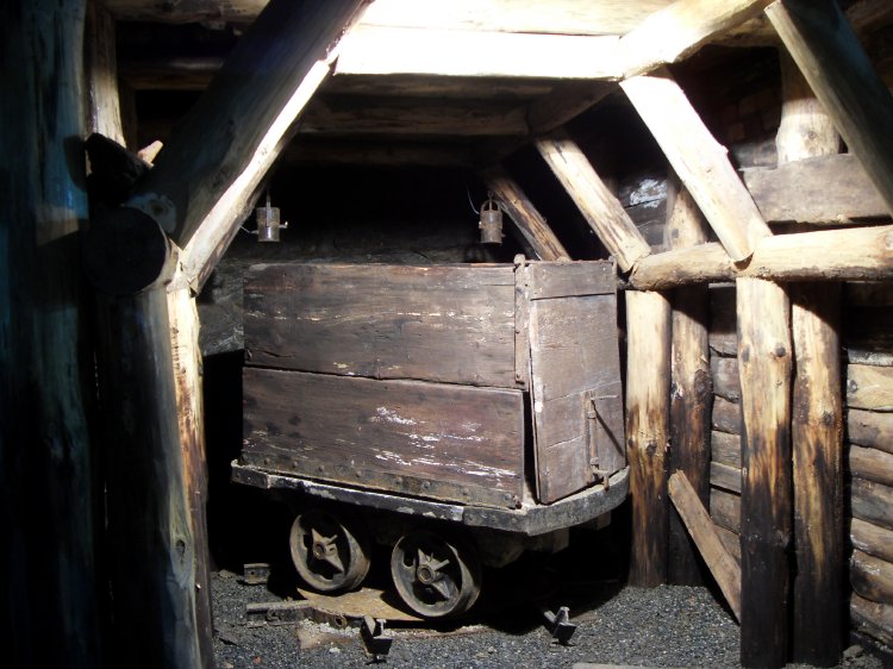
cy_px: 334
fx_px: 1006
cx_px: 446
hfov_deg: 47.9
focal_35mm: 39
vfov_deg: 36.8
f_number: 3.5
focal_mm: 6.6
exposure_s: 1.5
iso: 80
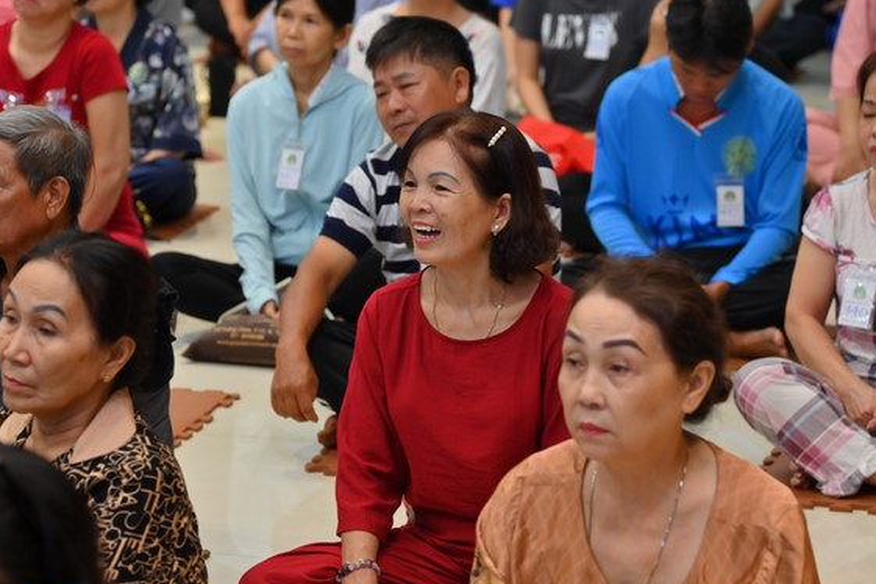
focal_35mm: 139
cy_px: 310
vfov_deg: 9.9
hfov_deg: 14.8
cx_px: 420
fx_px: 3382
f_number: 5
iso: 1250
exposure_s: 1/100
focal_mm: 120
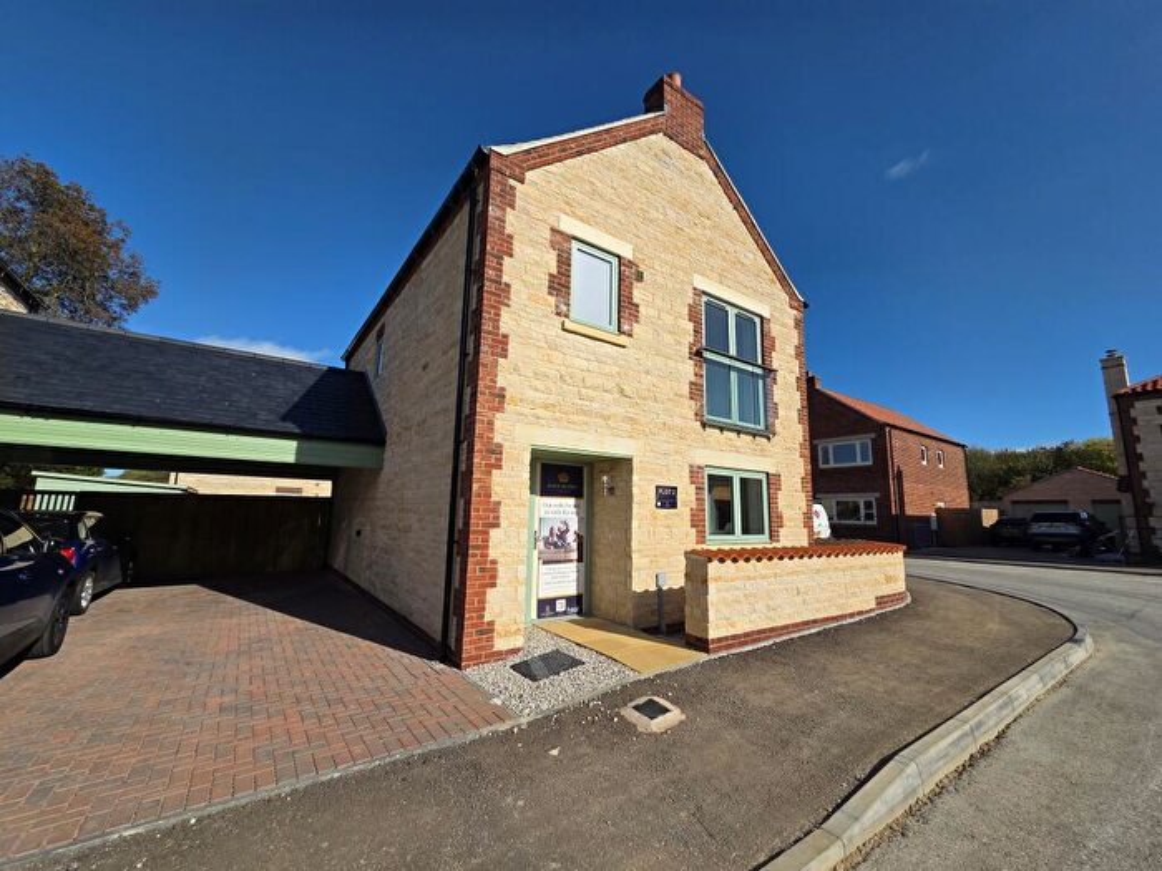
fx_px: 436
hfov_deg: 106.2
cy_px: 436
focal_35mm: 13
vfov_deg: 89.9
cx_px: 581
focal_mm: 2.2
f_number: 2.2
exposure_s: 1/3050
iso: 50
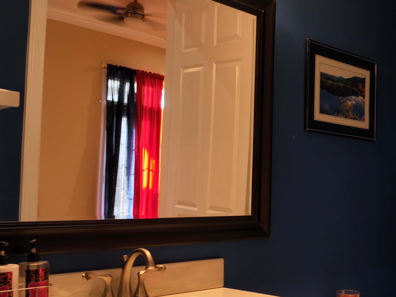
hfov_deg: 37.9
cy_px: 185
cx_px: 352
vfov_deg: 30.7
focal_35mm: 47
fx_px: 537
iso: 140
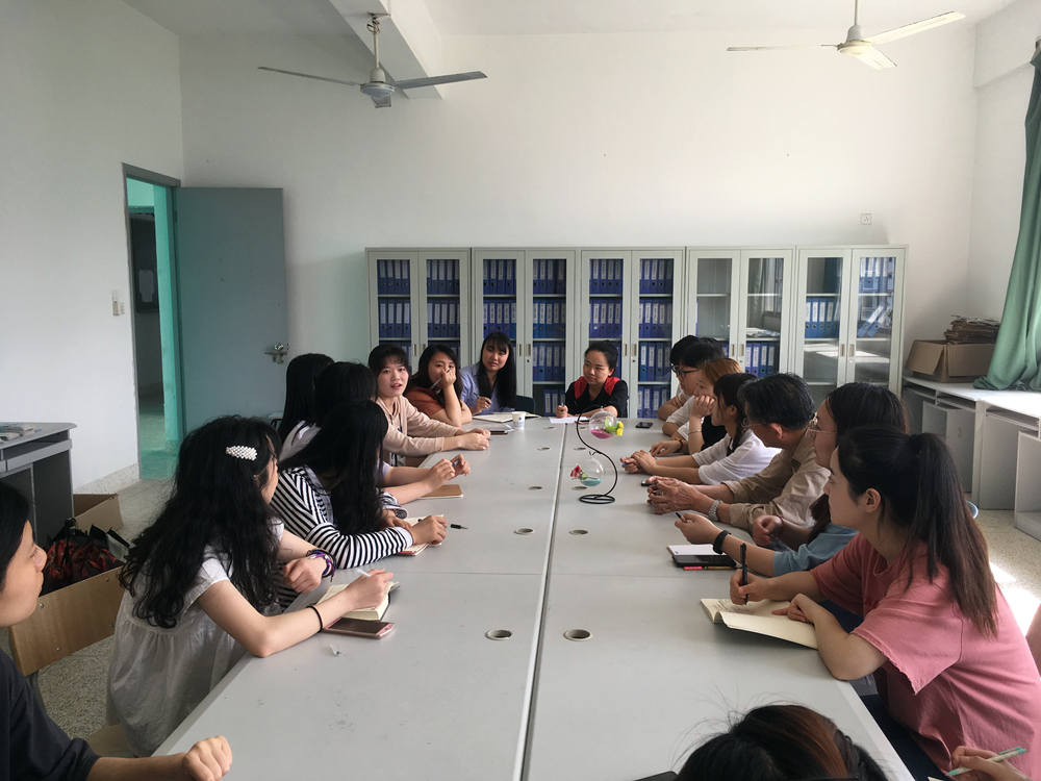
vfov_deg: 48.2
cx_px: 520
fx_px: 872
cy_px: 390
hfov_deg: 61.7
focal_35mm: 29
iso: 25
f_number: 2.2
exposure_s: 1/100
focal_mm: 4.15
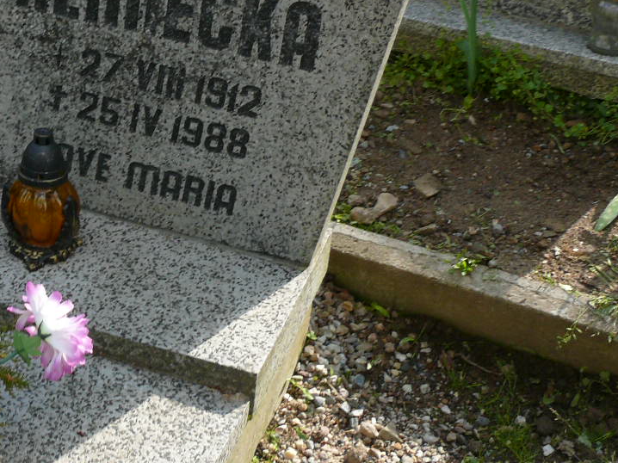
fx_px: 1392
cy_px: 194
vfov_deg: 18.9
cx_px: 28
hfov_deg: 24.1
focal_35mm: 78
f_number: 4.5
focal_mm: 7.4
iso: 100
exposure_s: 1/200
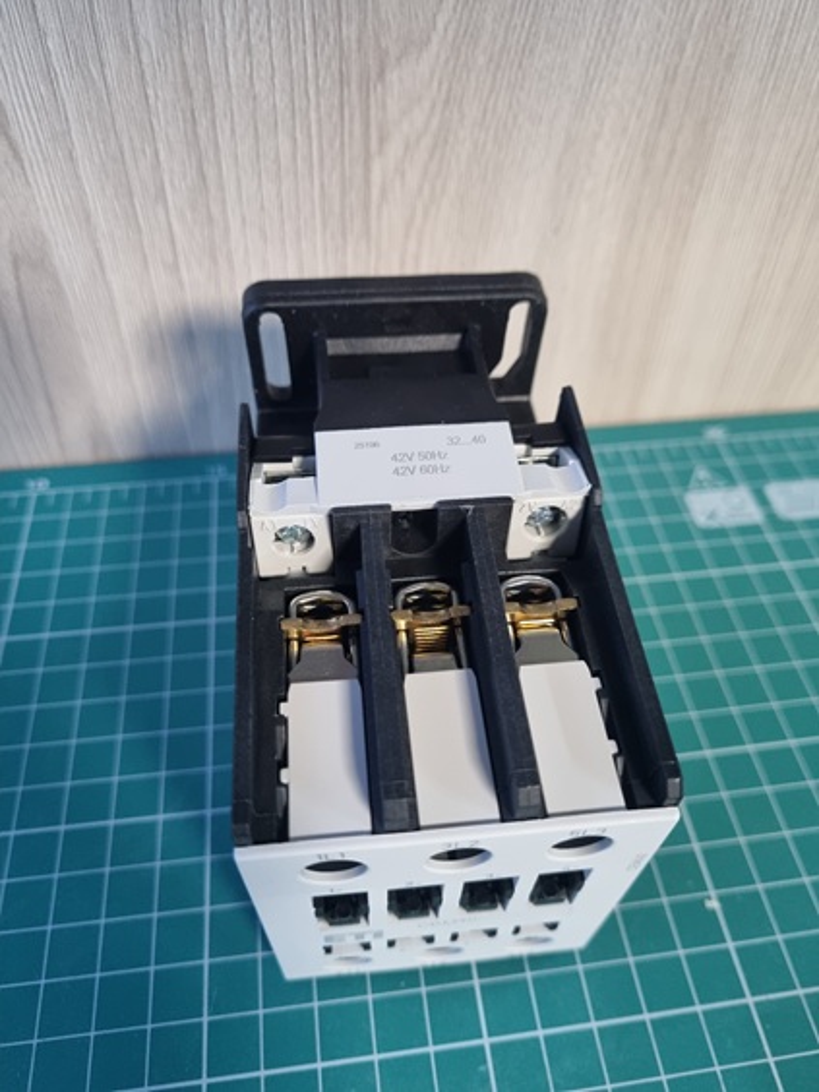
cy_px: 546
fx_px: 820
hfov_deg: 53.1
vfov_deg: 67.3
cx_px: 410
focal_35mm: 26
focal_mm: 5.4
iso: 640
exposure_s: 1/50
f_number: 1.8
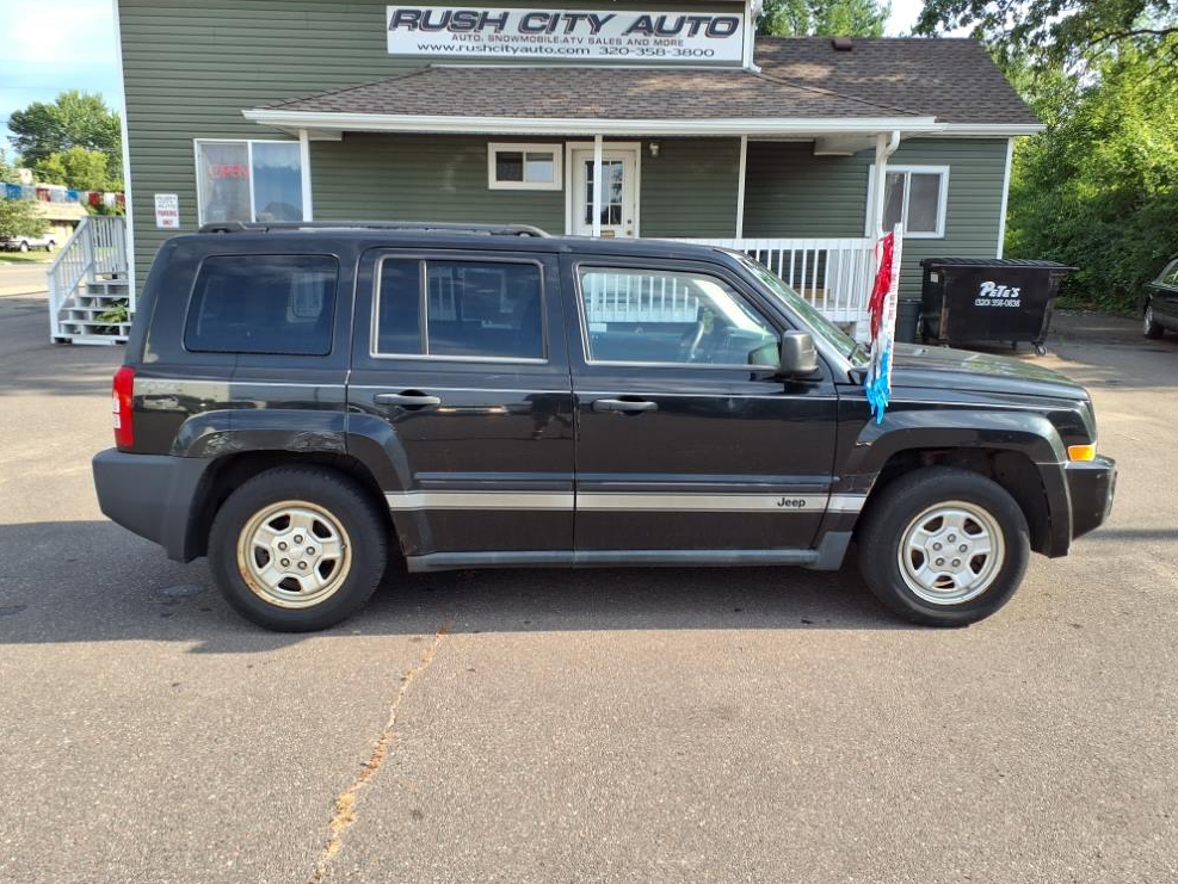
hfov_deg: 63.4
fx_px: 953
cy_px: 431
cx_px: 590
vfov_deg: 49.8
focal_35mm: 28
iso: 40
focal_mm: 3.58
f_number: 1.9
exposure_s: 1/526
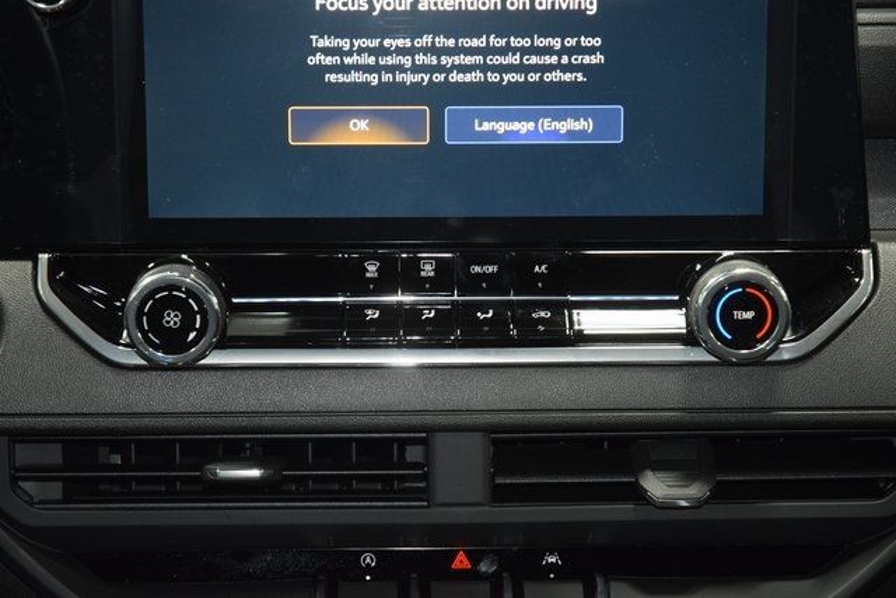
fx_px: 2614
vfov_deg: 13.0
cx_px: 448
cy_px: 299
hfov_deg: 19.5
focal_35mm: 105
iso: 2500
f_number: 4.5
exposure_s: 1/30
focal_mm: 70
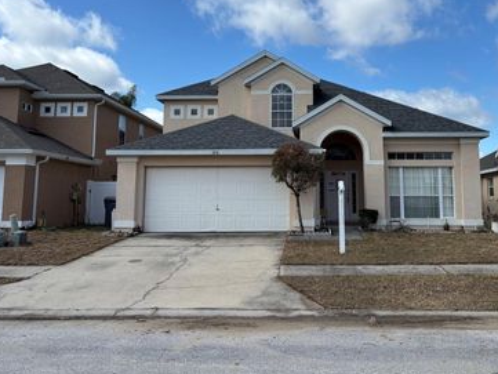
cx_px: 303
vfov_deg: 39.3
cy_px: 132
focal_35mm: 36
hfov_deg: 50.9
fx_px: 518
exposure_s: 1/3788
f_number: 1.6
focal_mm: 5.96
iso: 50
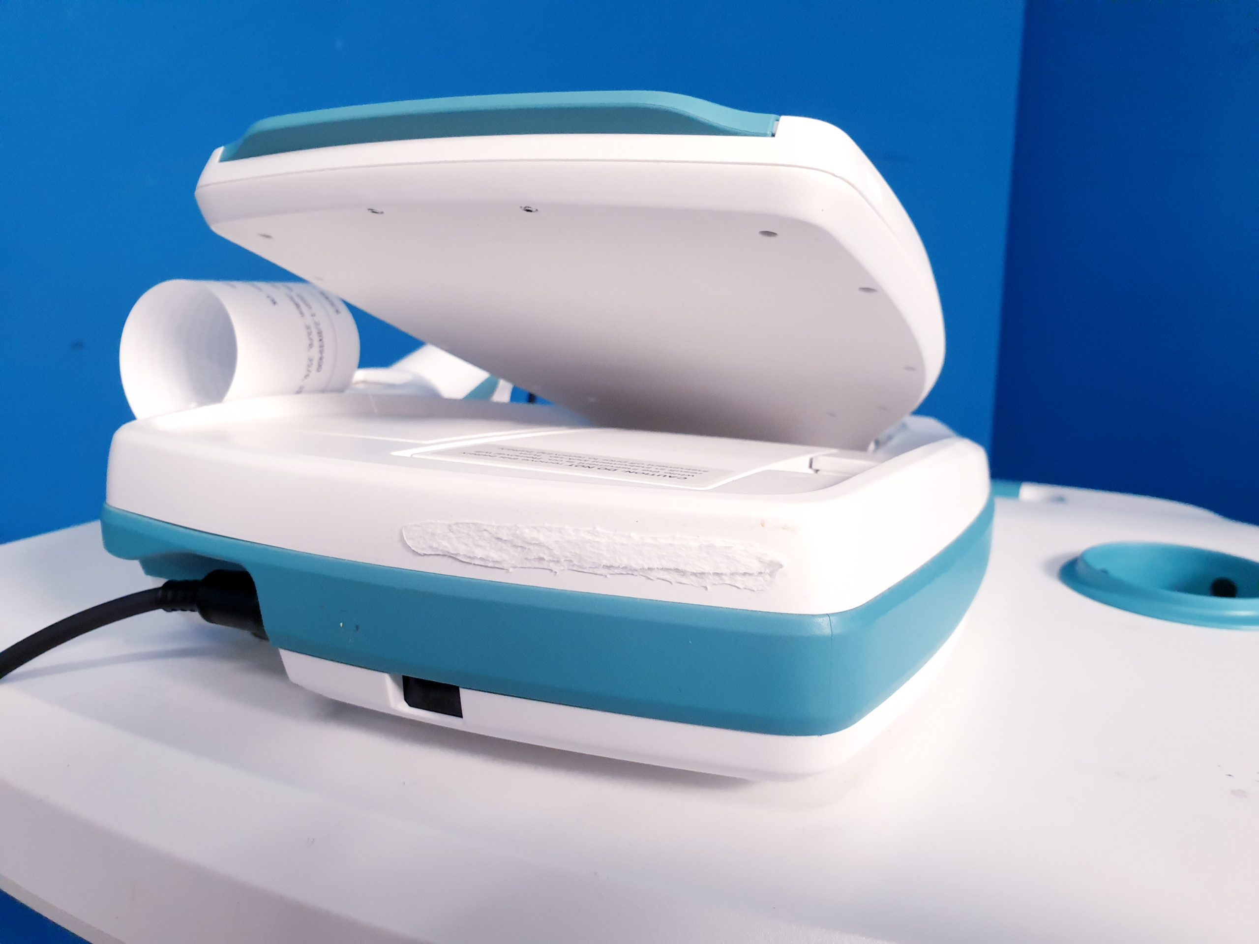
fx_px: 946
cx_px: 630
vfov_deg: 53.1
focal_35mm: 26
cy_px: 472
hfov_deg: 67.3
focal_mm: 4.3
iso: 320
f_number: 2.4
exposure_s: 1/50
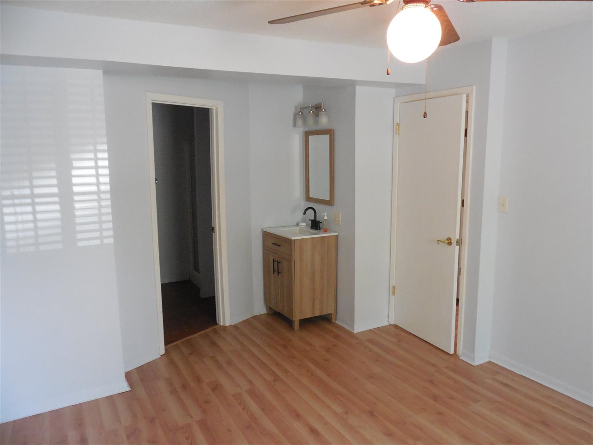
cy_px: 222
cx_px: 296
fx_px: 445
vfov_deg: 53.1
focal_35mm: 26
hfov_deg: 67.3
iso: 800
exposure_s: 1/60
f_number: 3.5
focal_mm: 4.6
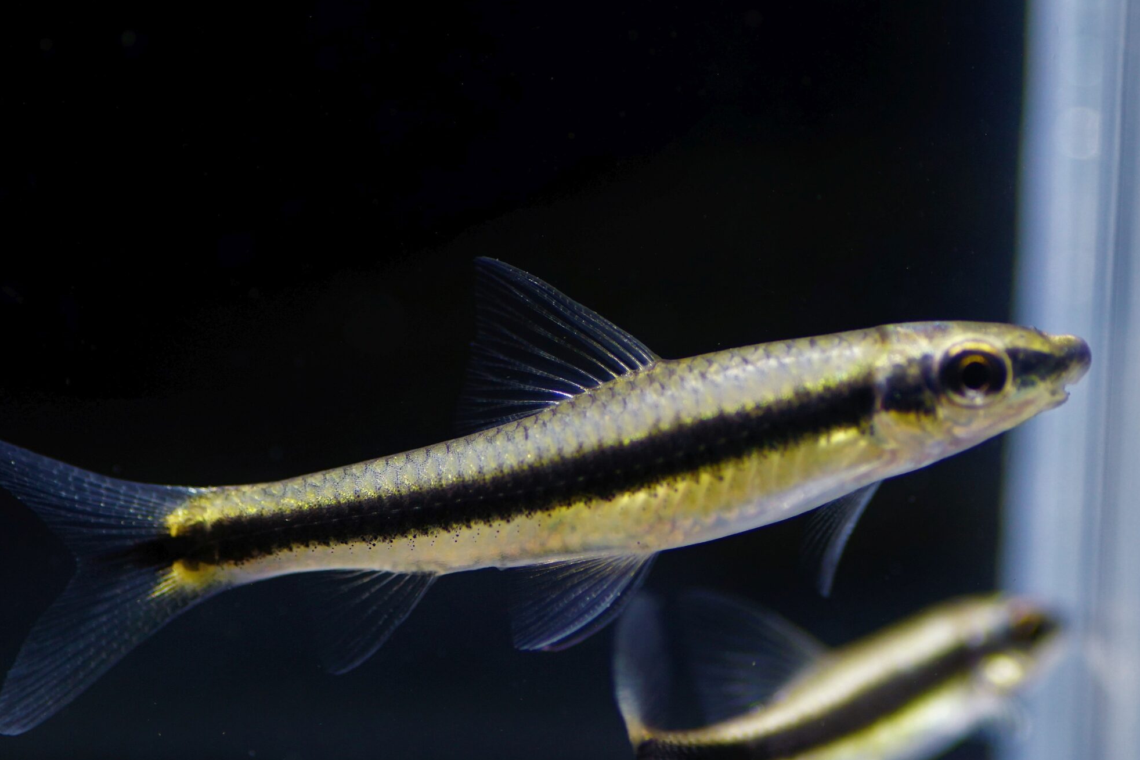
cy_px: 465
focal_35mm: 176
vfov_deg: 7.8
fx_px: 5572
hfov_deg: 11.7
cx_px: 473
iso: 500
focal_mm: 90
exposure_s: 1/400
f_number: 2.8
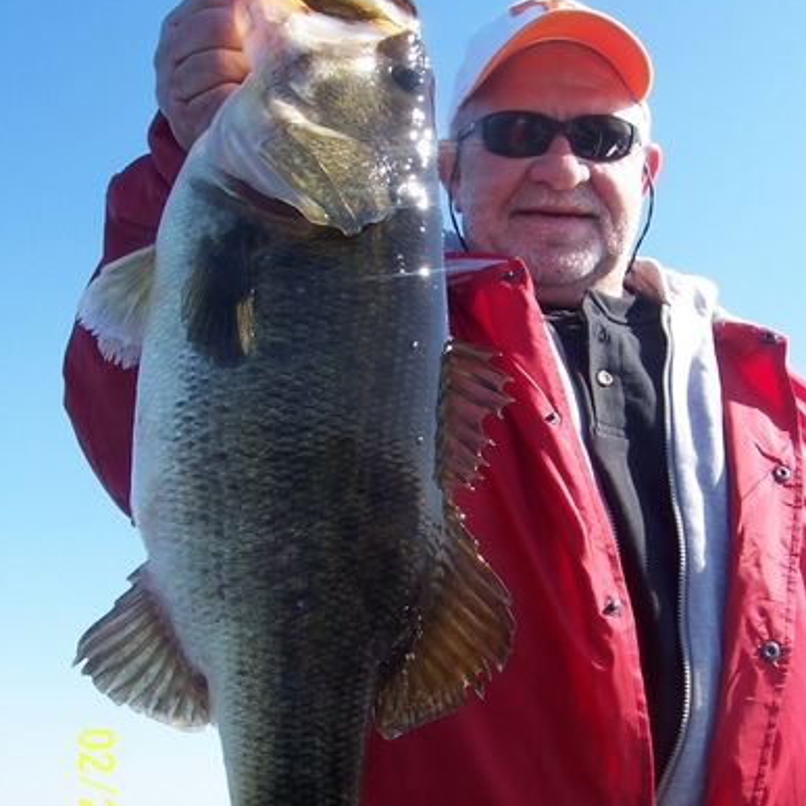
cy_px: 461
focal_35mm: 45
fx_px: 1185
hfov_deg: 37.6
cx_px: 408
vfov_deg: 37.5
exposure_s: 1/250
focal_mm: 5.6
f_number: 5.6
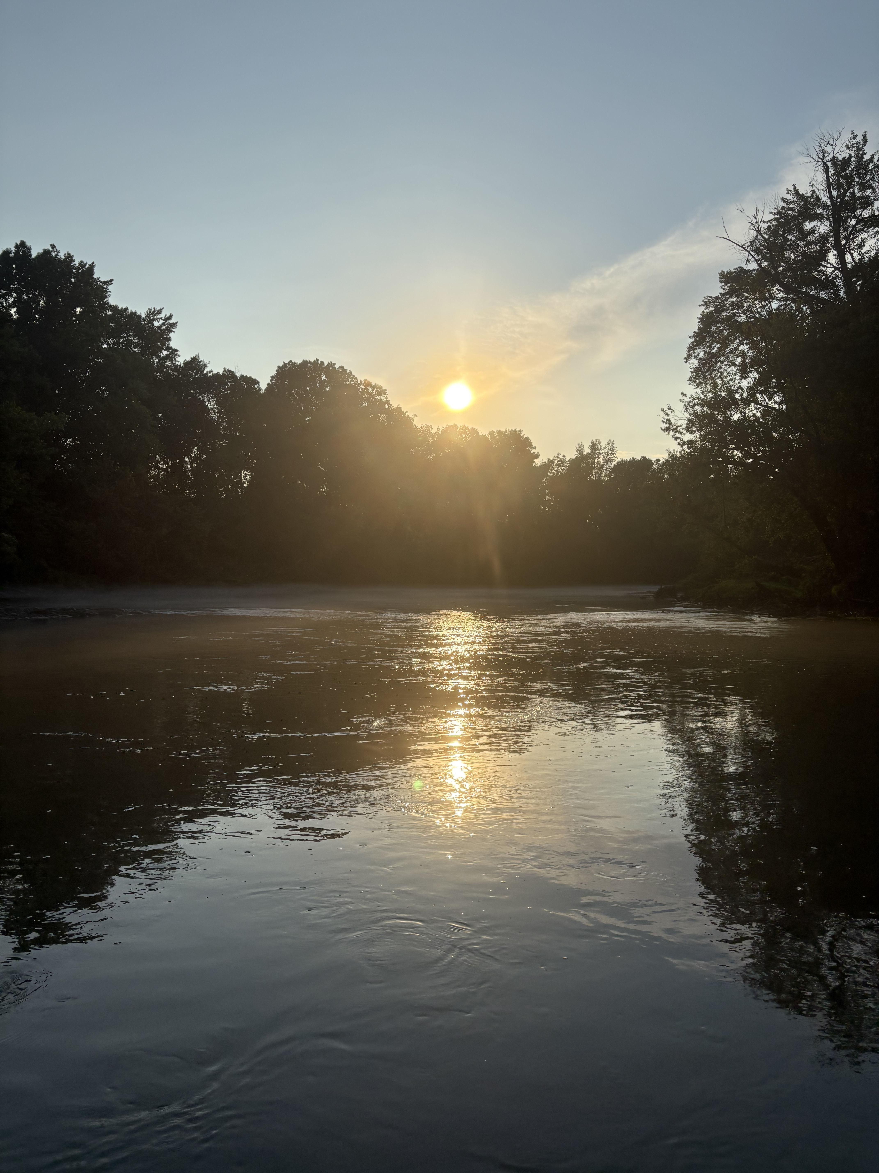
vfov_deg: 67.3
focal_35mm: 26
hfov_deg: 53.1
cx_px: 440
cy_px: 586
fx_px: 880
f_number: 1.6
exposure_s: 1/7813
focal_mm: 5.96
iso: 50
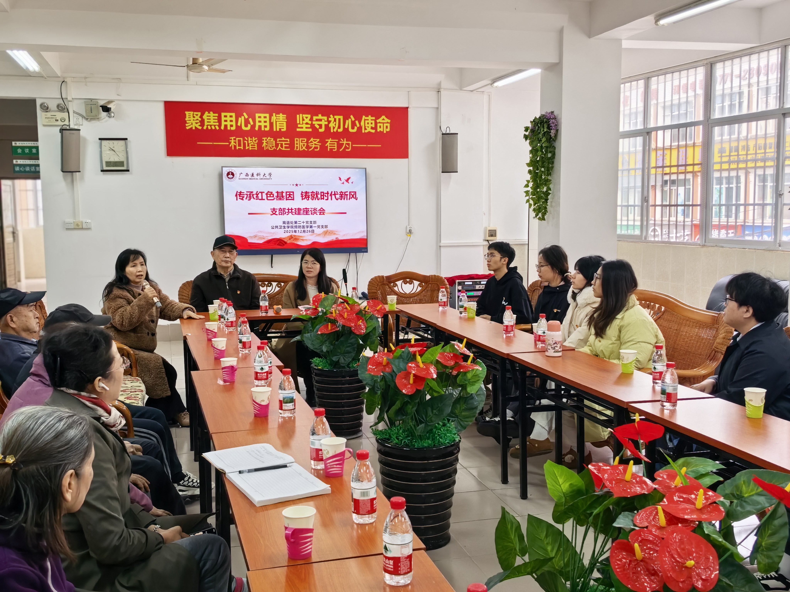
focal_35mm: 38
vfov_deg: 37.7
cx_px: 395
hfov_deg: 49.0
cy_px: 296
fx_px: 867
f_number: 2
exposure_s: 1/100
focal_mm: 5.75
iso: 50
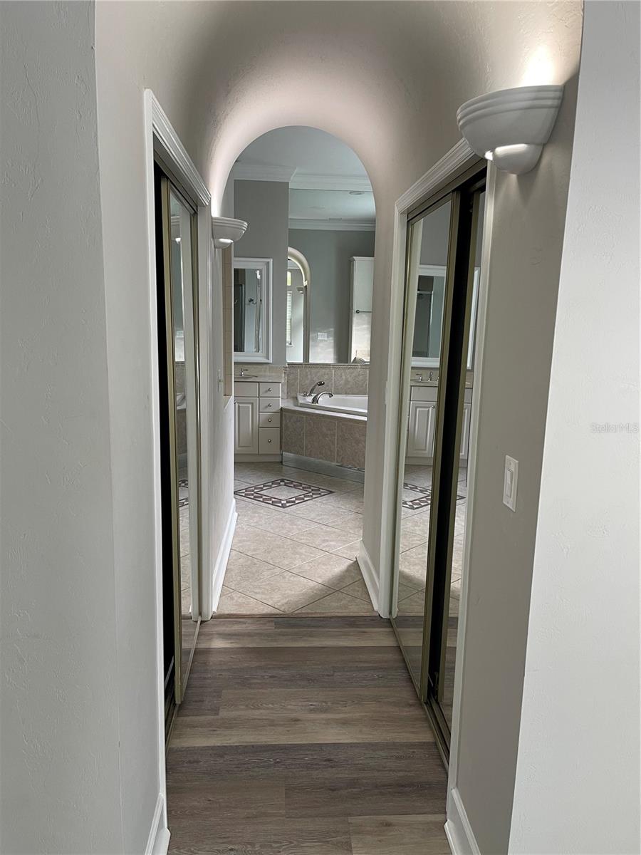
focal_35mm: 26
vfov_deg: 67.3
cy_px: 428
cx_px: 320
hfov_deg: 53.1
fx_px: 642
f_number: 1.6
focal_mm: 5.1
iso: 80
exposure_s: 1/60
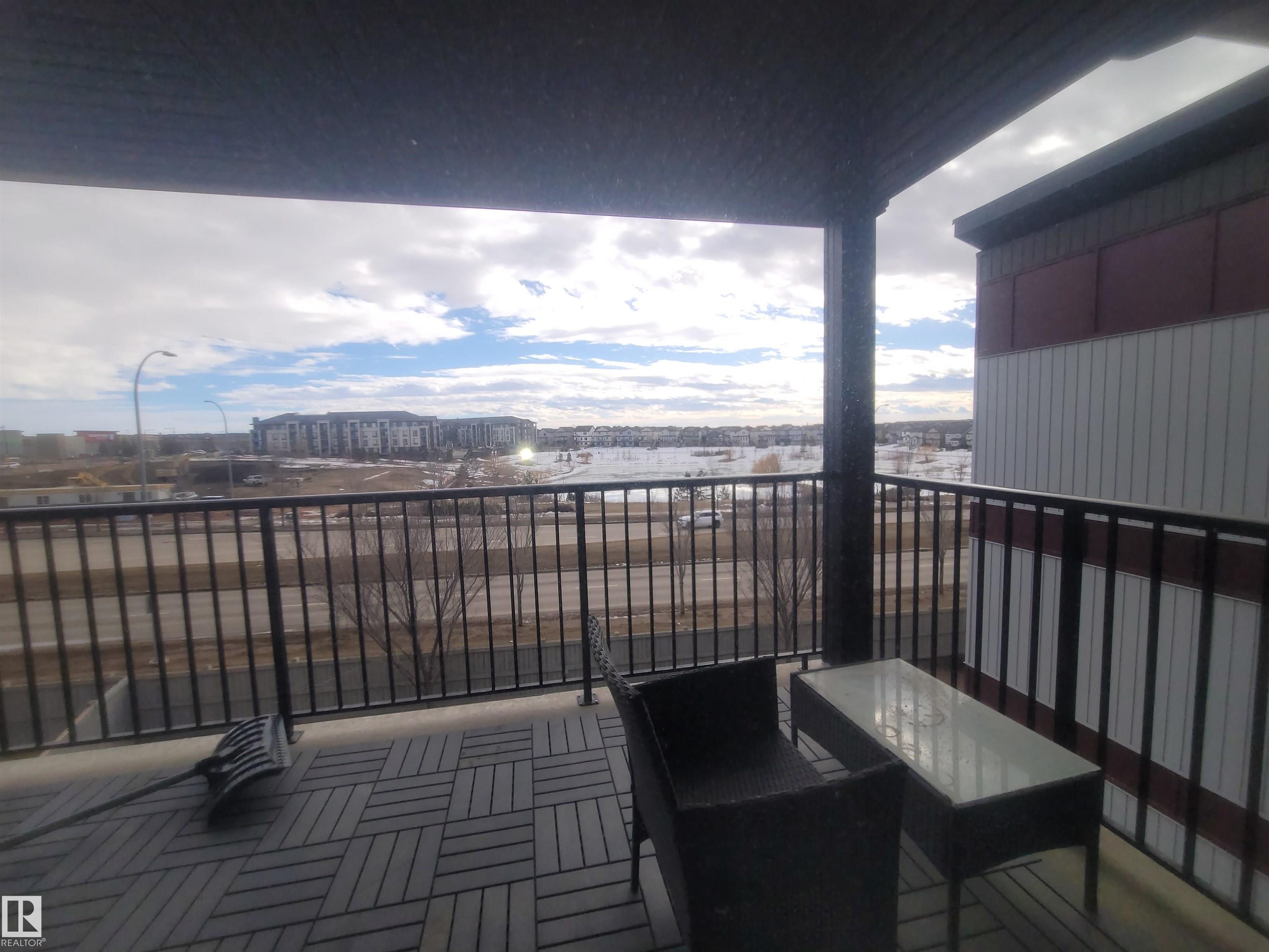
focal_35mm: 13
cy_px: 476
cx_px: 634
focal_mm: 2.2
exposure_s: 1/1336
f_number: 2.2
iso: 64
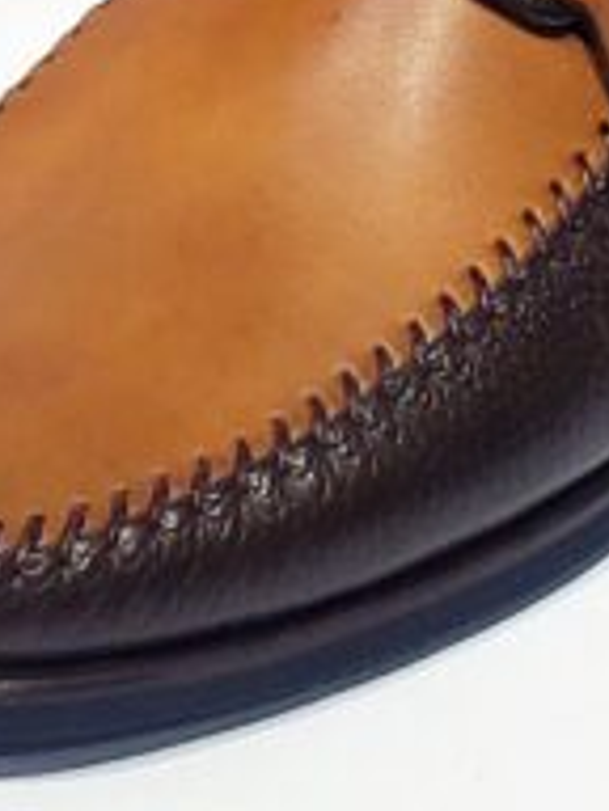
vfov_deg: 18.8
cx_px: -106
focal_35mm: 103
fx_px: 2416
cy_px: 122
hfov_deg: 14.0
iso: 80
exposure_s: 1/100
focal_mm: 4.3
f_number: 2.4
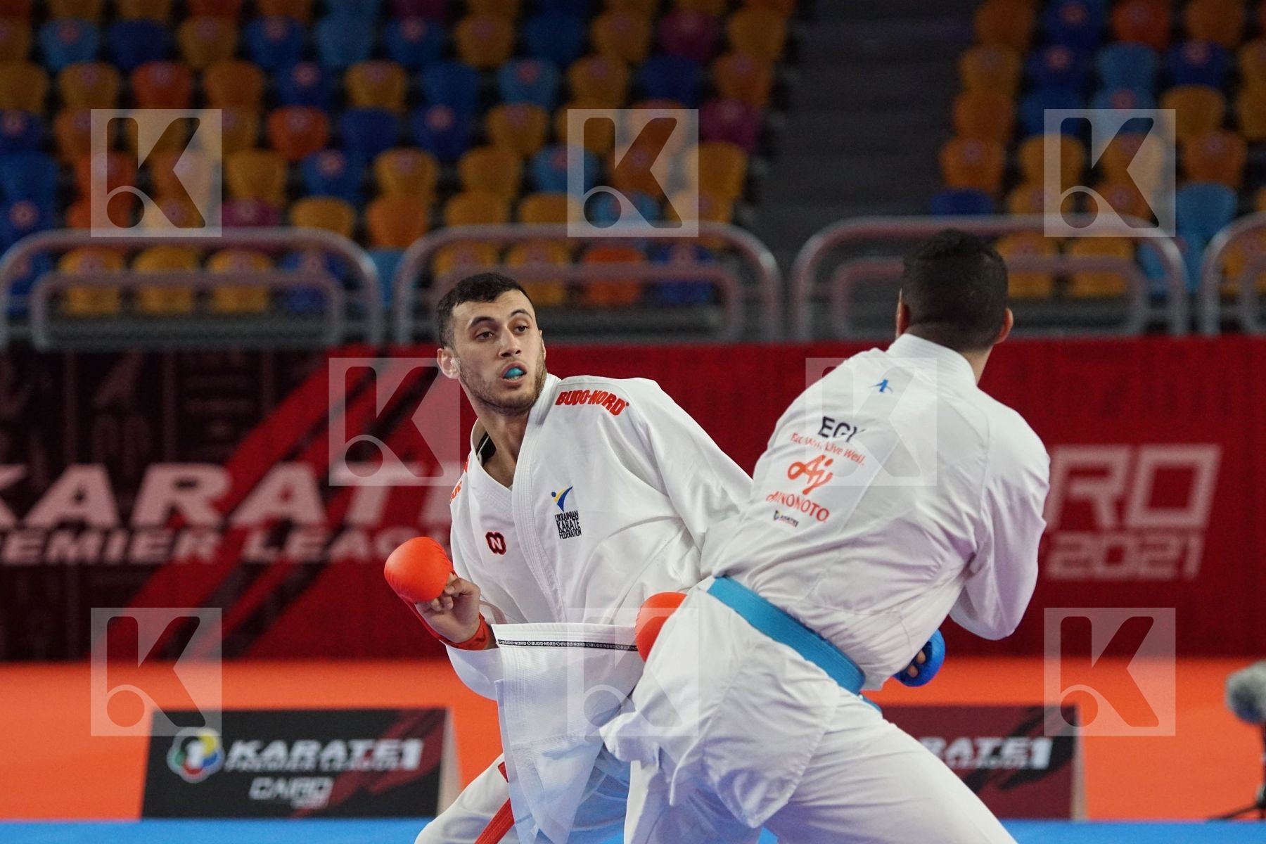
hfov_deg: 10.5
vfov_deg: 7.0
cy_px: 422
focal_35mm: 195
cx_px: 633
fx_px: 6857
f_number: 2.8
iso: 3200
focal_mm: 130
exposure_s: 1/2000
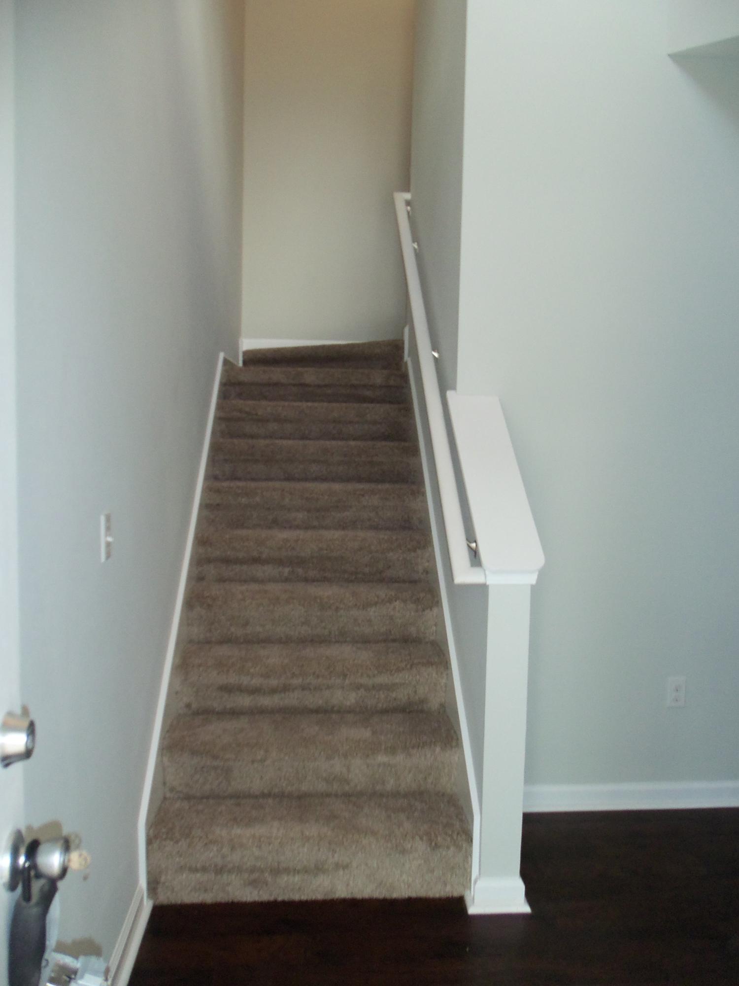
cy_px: 493
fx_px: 825
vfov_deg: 61.7
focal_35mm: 29
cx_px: 370
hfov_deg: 48.2
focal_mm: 5.2
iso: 100
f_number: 3.4
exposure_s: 1/30
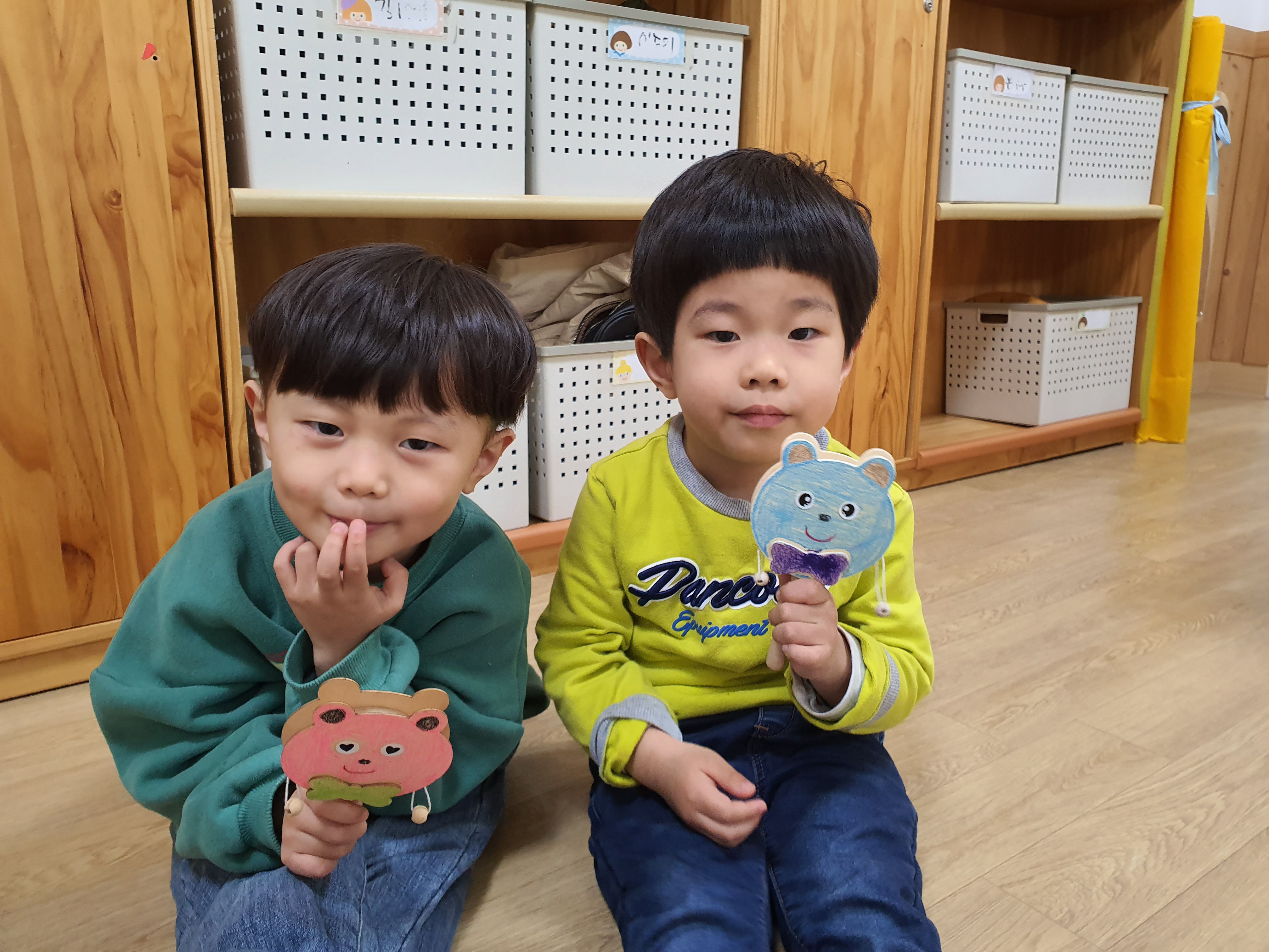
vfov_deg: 53.1
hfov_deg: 67.3
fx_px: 953
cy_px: 476
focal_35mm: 26
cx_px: 634
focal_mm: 4.3
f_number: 2.4
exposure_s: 1/40
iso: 200
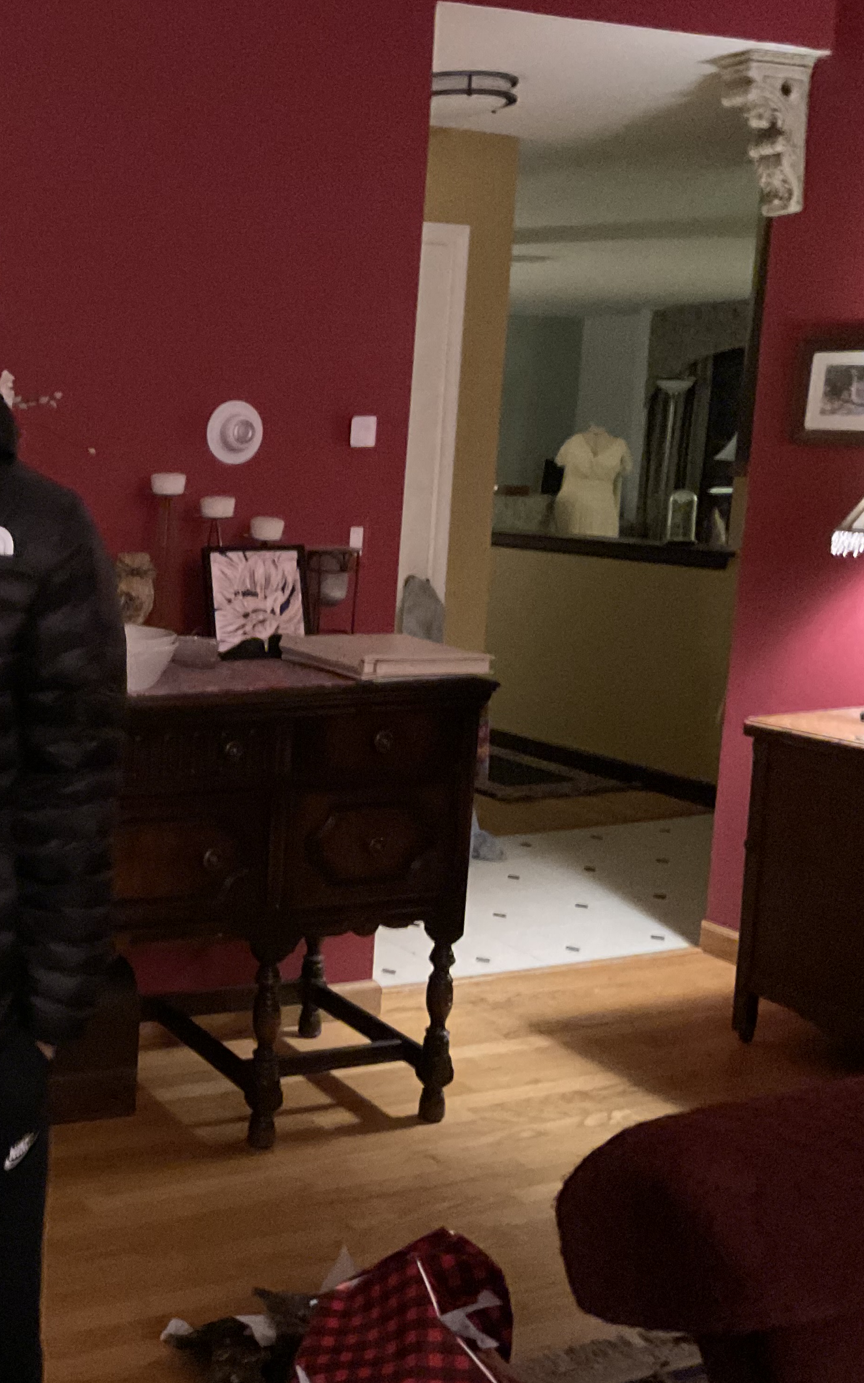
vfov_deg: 47.2
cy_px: 694
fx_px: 1583
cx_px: -40
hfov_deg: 28.3
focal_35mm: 42
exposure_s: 1/15
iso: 1000
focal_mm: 3
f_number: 1.8
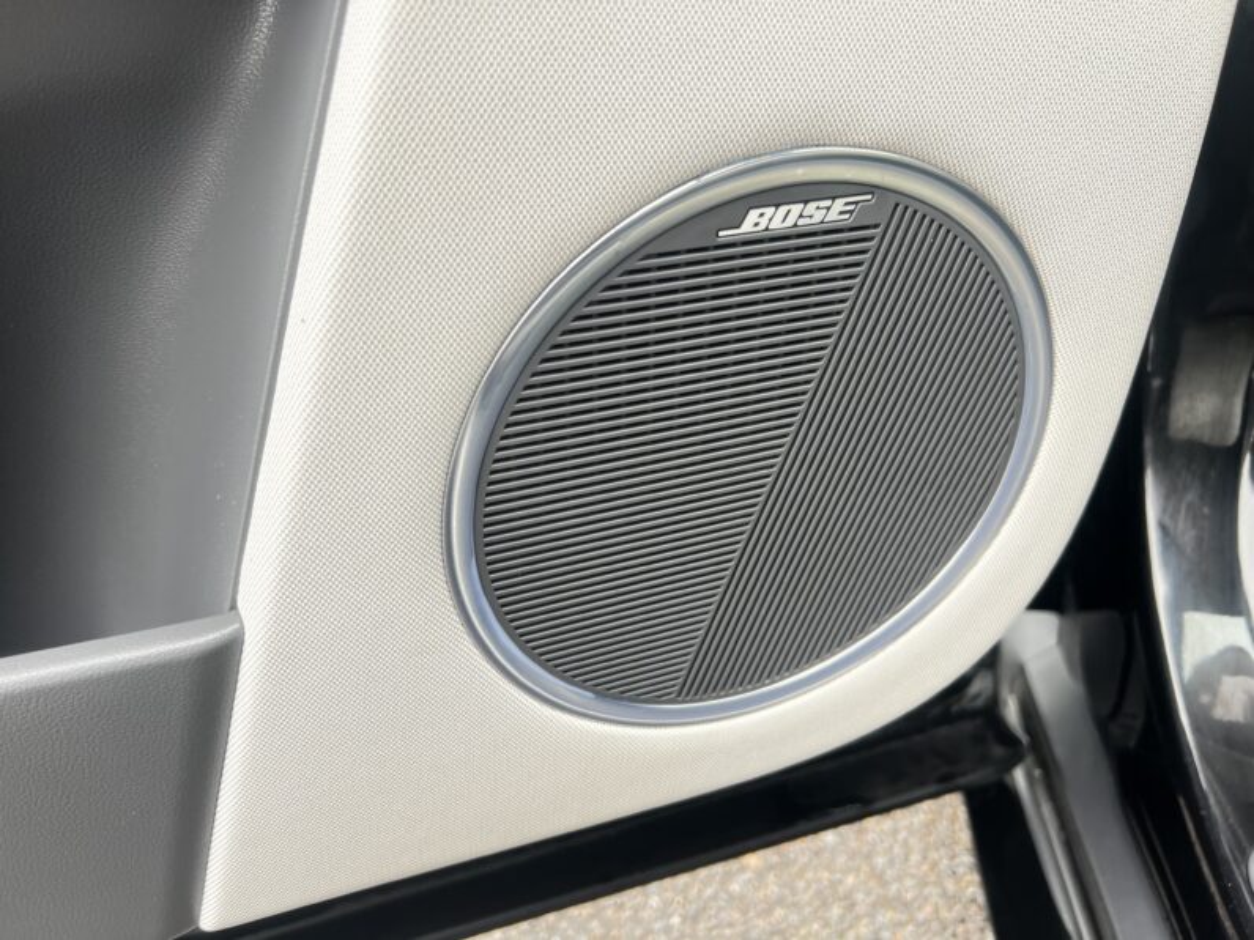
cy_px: 470
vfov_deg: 53.1
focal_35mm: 26
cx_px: 627
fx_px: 942
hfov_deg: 67.3
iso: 64
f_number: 1.5
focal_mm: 5.7
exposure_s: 1/134
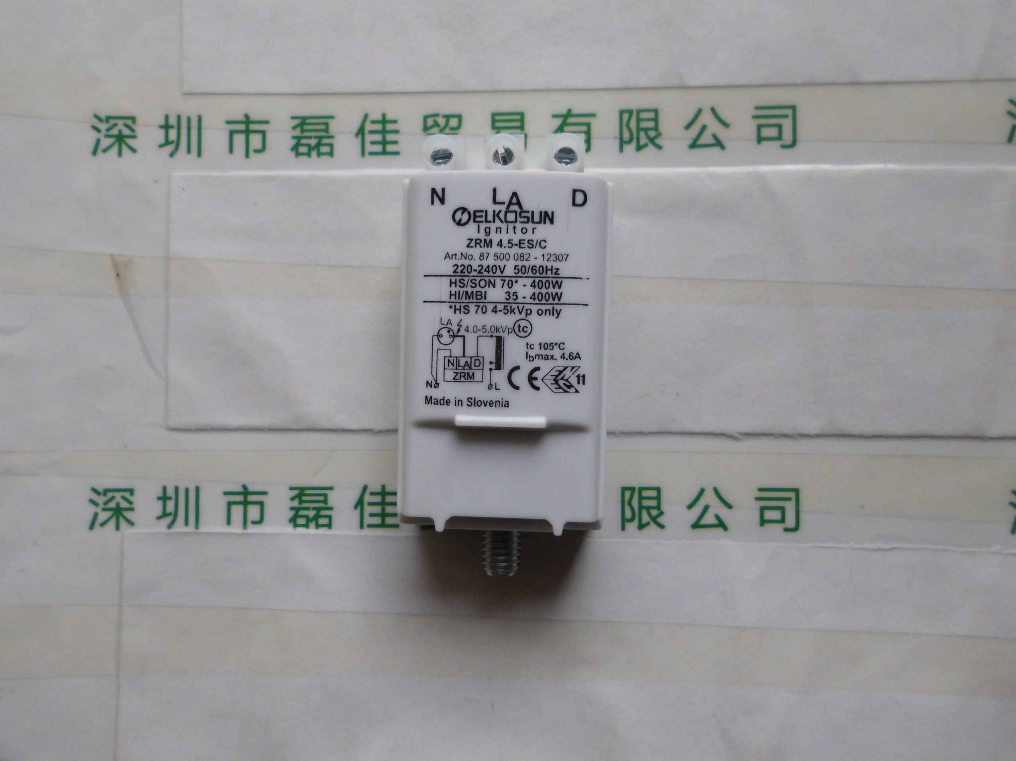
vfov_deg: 53.1
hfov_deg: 67.3
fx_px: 763
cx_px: 508
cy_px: 380
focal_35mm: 26
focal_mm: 4.6
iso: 100
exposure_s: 1/469
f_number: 3.2
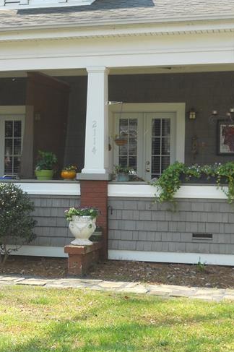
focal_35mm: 75
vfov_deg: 27.0
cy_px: 179
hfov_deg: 18.1
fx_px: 732
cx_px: 63
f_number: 3
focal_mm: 6.4
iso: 80
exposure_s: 1/250
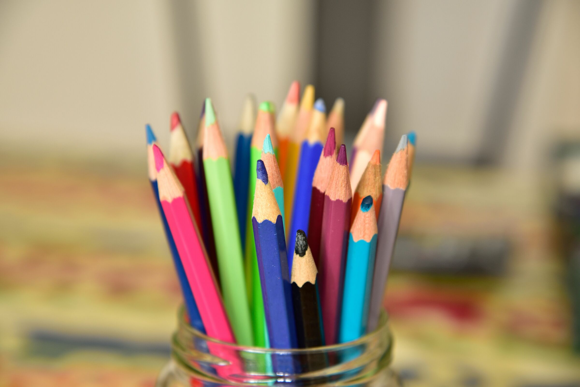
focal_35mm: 120
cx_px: 290
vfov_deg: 11.4
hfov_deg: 17.1
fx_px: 1934
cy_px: 194
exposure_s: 1/30
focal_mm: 120
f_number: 6.7
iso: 640
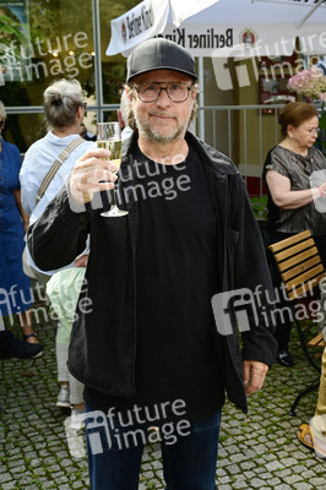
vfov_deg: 47.4
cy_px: 245
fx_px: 558
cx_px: 163
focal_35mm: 41
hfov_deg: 32.6
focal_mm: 41
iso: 250
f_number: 6.3
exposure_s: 1/200
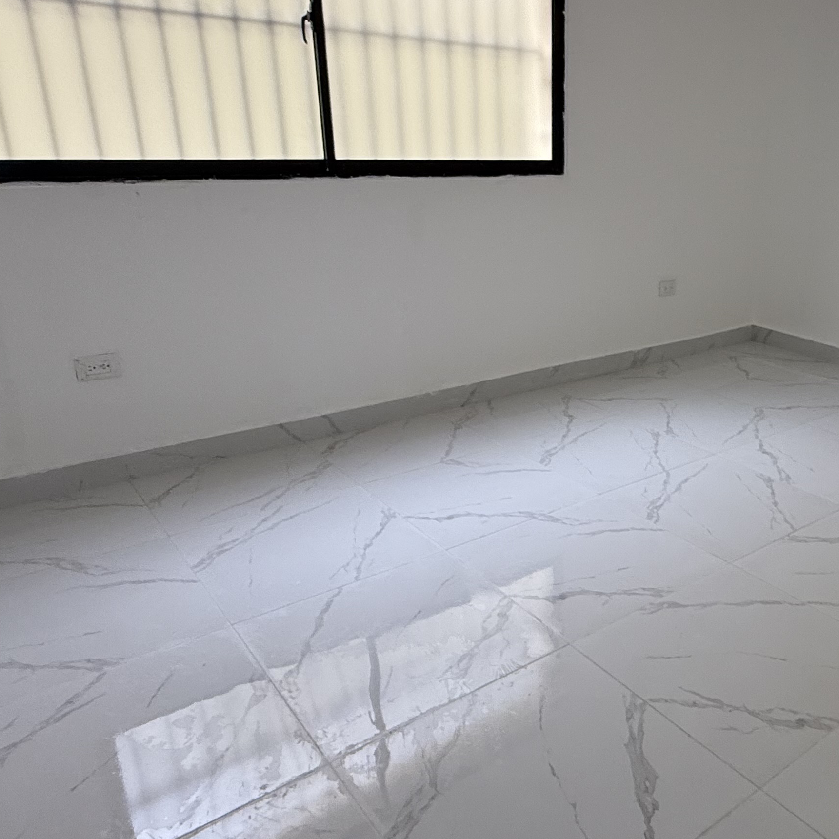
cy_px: 401
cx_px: 641
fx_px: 795
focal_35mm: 29
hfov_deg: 52.8
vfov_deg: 55.6
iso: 80
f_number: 2.2
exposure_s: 1/120
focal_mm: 2.22
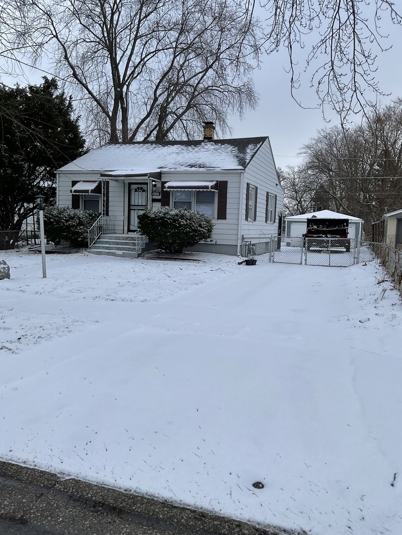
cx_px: 201
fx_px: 449
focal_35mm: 29
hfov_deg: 48.2
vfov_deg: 61.7
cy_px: 268
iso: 16
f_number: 1.8
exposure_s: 1/1168
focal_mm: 3
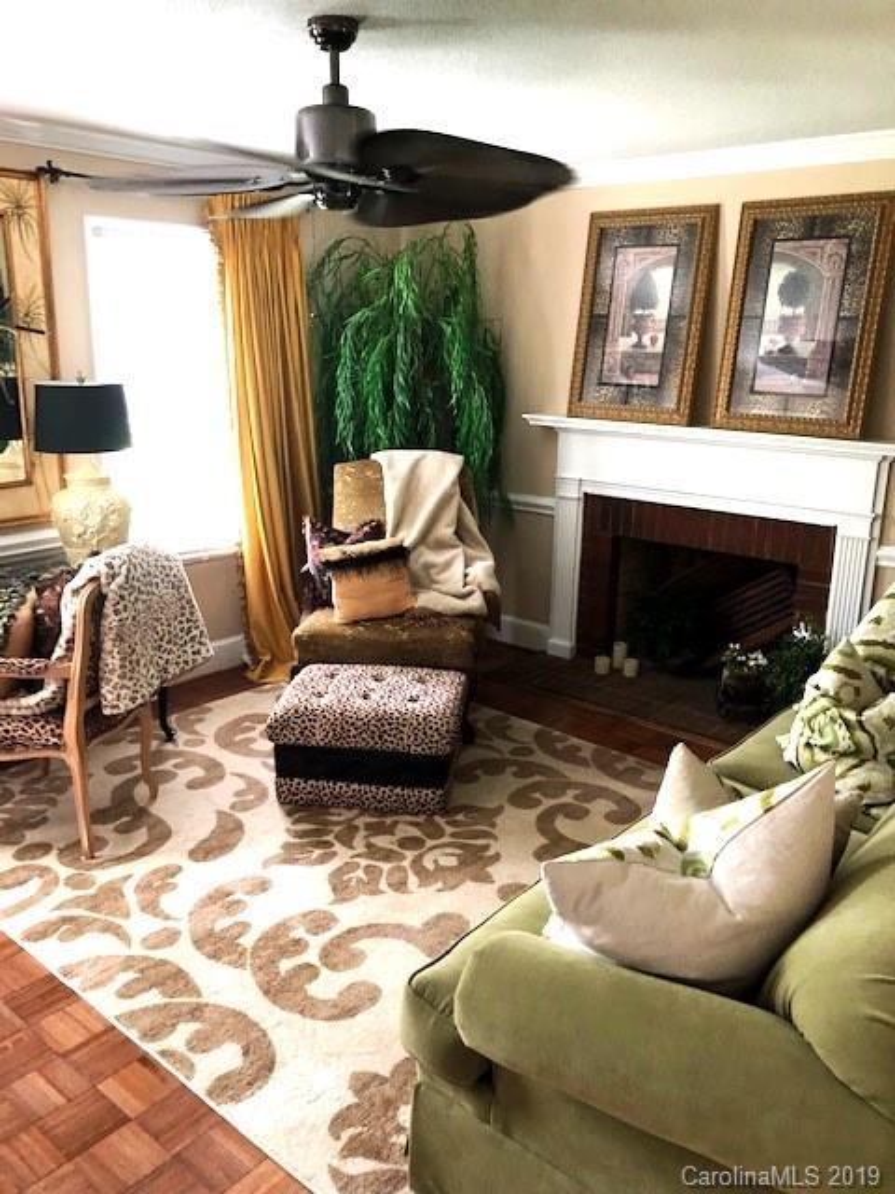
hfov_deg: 49.7
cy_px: 597
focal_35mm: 28
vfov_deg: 63.4
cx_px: 448
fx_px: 965
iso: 80
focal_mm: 3.99
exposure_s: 1/15
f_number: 1.8
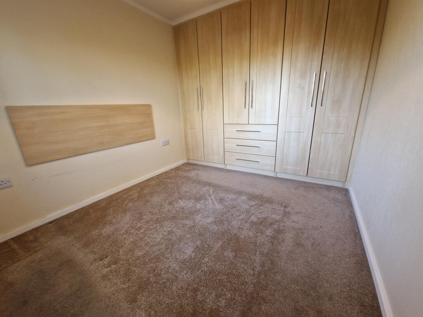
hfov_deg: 106.2
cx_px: 212
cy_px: 158
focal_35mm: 13
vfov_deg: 89.9
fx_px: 159
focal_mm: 2.2
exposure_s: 1/50
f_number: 2.2
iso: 400
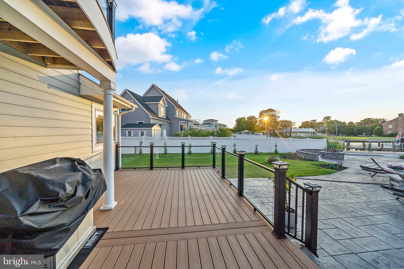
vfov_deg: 90.0
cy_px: 134
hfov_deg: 112.6
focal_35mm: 12
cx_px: 202
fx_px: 135
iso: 500
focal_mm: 12
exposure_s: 1/500
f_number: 6.3
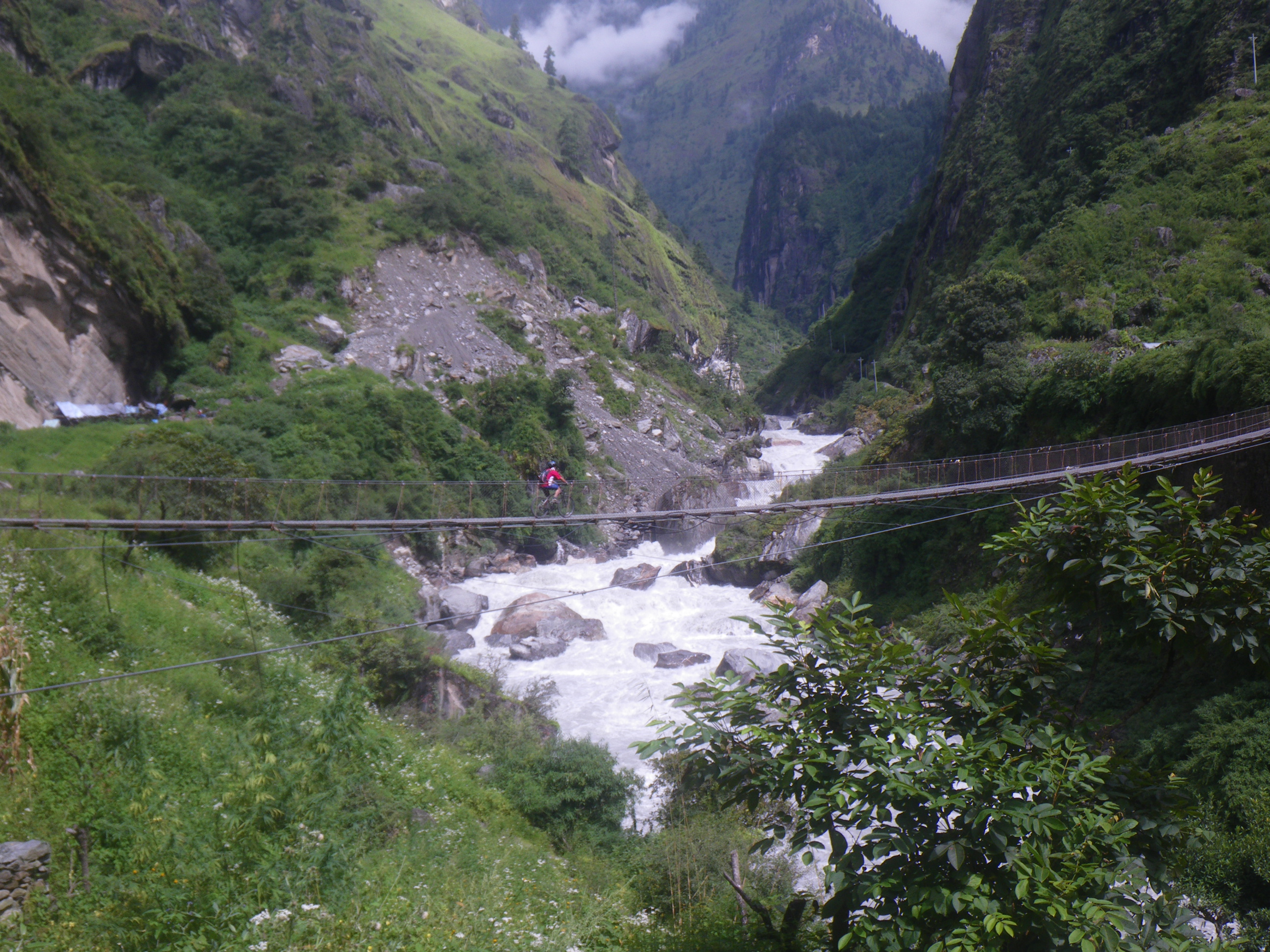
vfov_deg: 34.3
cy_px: 476
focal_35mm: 42
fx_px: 1541
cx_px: 635
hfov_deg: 44.8
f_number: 5
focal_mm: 7.5
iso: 50
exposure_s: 1/200
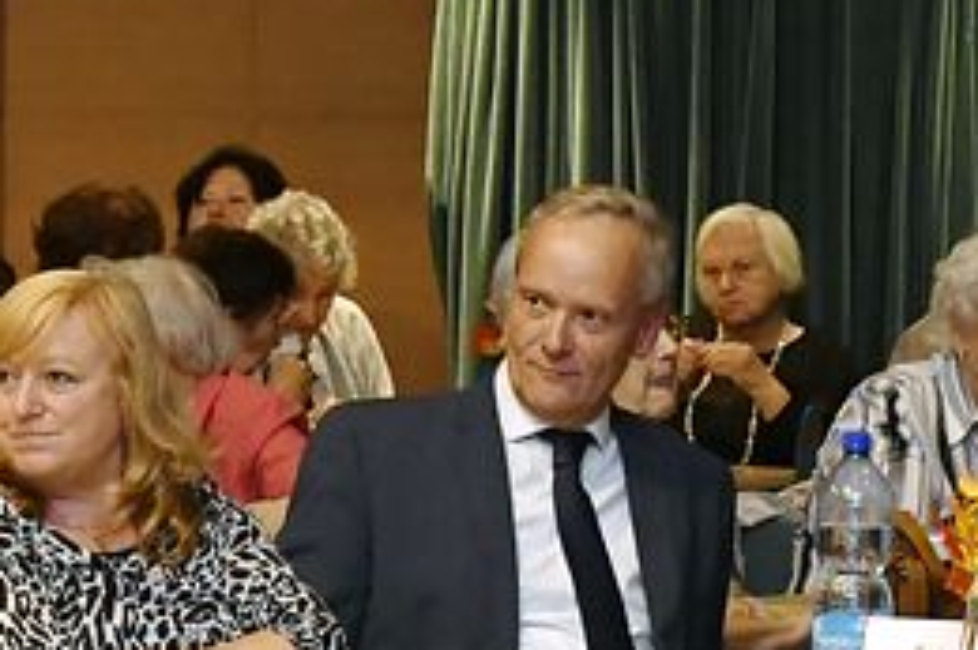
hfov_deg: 7.4
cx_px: -275
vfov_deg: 5.0
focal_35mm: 277
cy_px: 316
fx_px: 7520
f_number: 6.3
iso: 3200
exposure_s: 1/125
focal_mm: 40
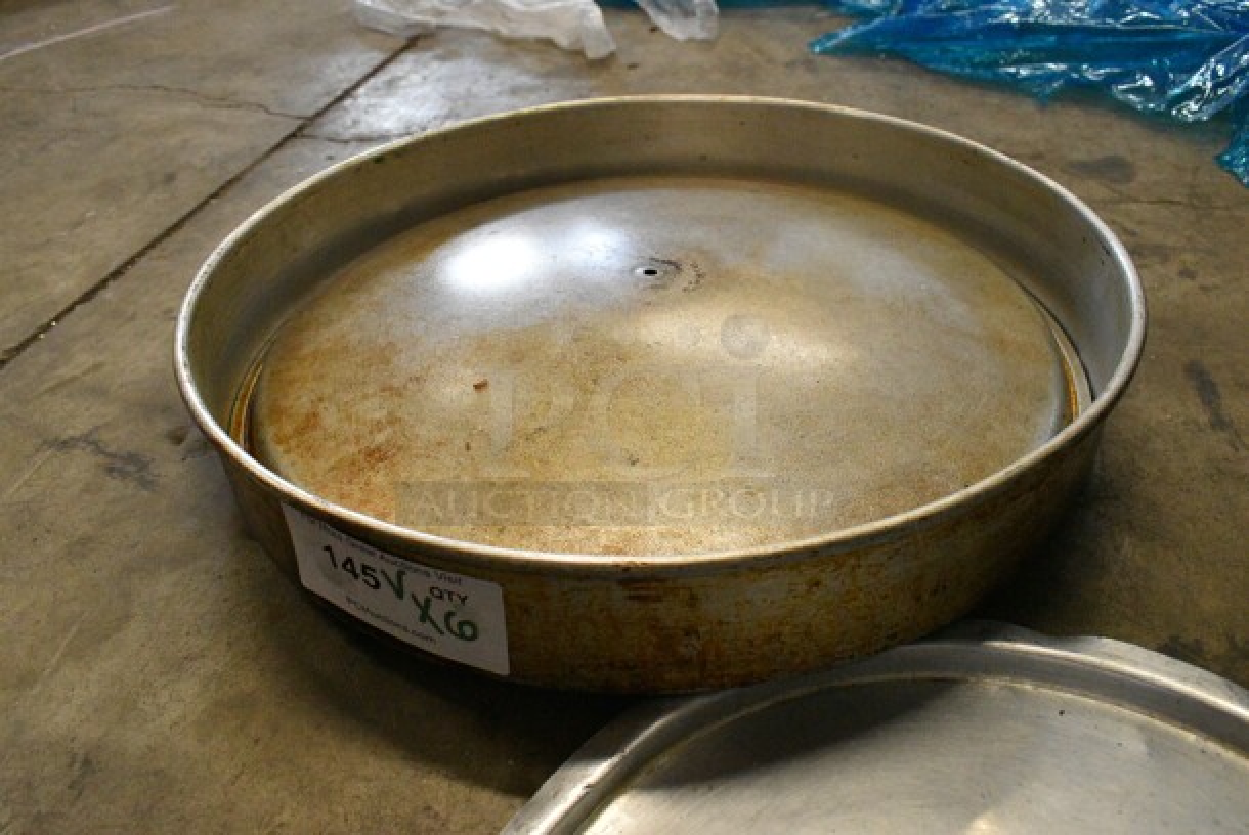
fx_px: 1042
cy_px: 418
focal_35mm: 30
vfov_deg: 43.7
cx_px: 624
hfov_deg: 61.9
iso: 6400
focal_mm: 20
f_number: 7.1
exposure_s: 1/200
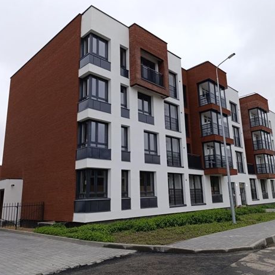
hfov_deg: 57.1
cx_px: 157
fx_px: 252
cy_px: 135
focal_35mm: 28
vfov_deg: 57.3
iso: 50
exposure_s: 1/210
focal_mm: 6.14
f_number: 1.6
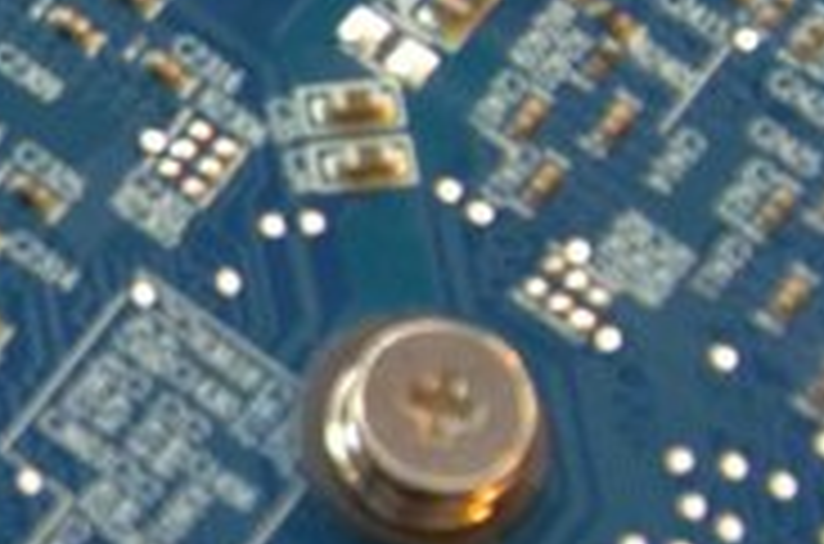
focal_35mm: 443
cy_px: -310
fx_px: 10120
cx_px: -1477
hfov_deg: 4.5
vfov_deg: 3.1
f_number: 8
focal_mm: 45
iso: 1600
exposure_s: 1/60
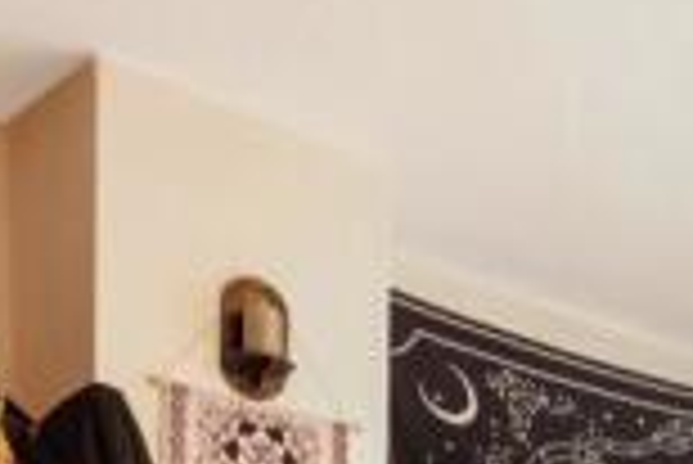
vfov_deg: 16.3
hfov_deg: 24.0
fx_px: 1310
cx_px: 1015
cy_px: 881
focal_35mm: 68
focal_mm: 16
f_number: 5.6
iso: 3200
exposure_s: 1/4
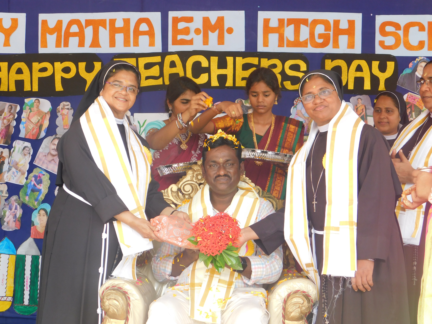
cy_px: 162
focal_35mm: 71
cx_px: 216
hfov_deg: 27.4
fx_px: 886
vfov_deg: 20.7
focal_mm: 12.6
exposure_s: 1/80
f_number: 4.3
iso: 125
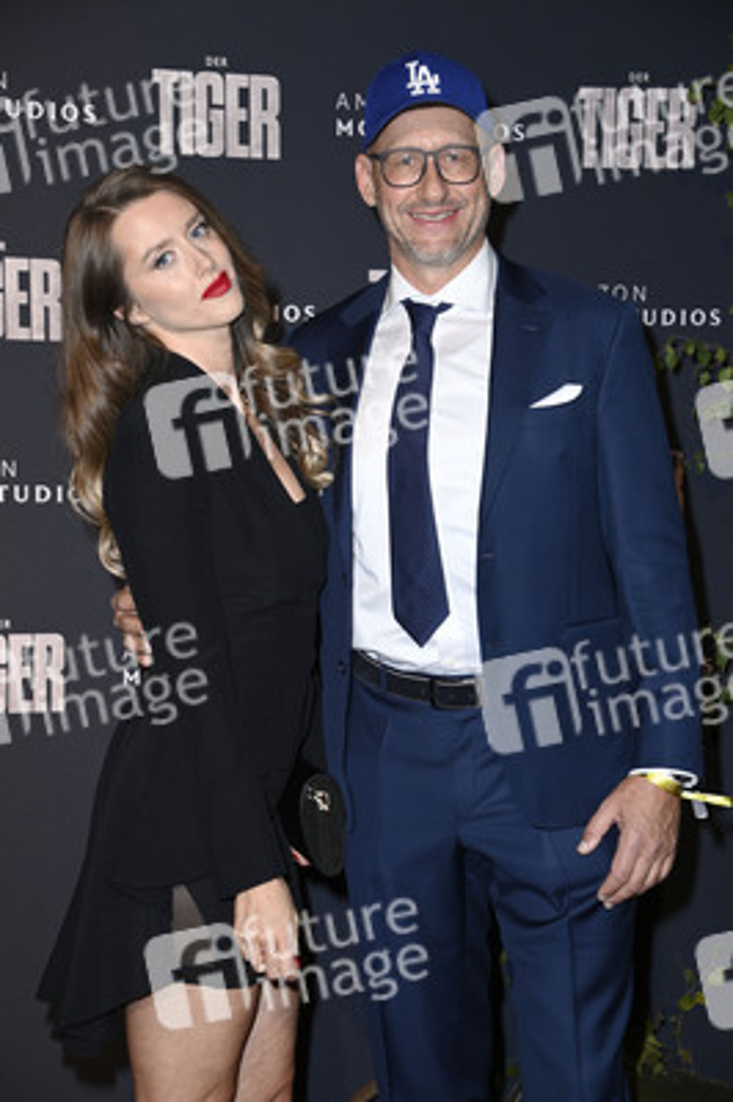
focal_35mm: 82
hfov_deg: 16.6
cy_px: 551
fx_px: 2509
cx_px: 366
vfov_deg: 24.8
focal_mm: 82
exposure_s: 1/250
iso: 500
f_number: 5.6
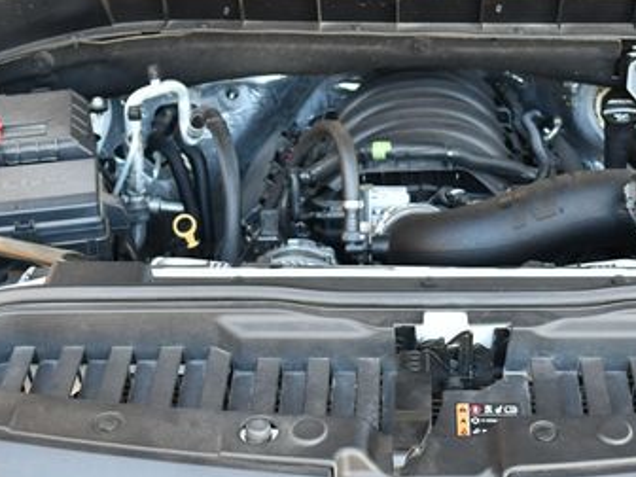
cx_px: 415
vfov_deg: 22.2
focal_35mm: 66
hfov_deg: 29.2
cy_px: 172
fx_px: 1213
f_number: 3.5
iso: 800
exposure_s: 1/200
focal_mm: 18
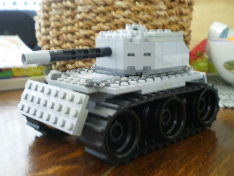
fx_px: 284
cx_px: 117
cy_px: 88
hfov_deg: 44.8
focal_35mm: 42
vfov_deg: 34.3
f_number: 3.5
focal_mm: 7.4
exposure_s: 1/2
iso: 200
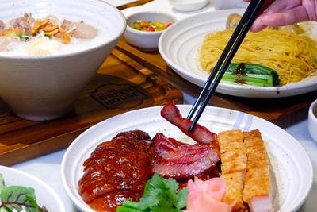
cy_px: 77
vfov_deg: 14.2
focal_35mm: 96
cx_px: 156
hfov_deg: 21.2
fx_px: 846
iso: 800
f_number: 5
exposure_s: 1/34
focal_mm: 35.5
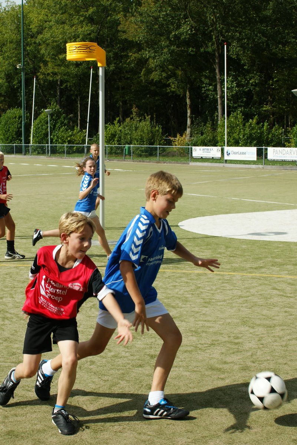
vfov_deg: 46.4
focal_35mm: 42
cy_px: 222
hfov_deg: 31.9
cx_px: 148
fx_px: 519
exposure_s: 1/320
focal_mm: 28
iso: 100
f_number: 7.1
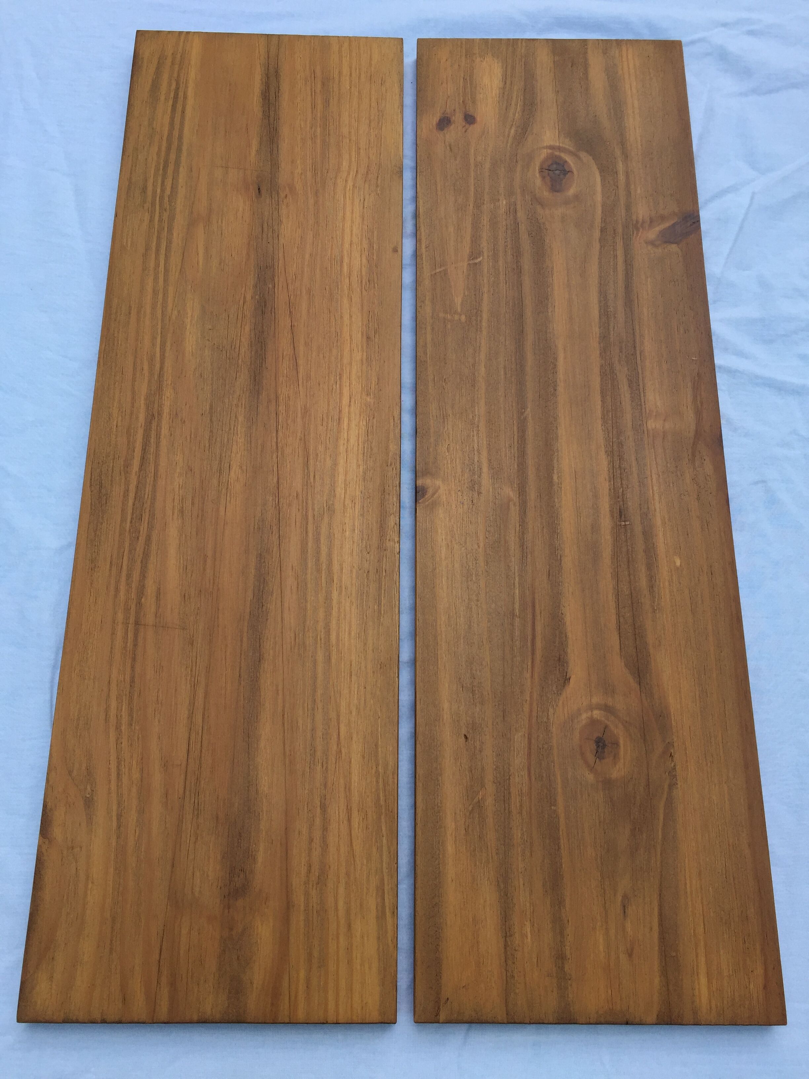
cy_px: 540
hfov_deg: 48.2
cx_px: 404
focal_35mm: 29
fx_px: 904
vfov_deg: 61.7
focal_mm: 4.15
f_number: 2.2
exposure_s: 1/989
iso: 32
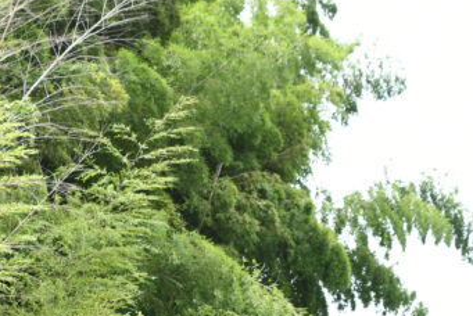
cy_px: 464
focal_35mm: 158
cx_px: -114
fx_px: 2071
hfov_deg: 12.7
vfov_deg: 8.5
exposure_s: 1/1000
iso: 250
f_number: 2.8
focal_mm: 35
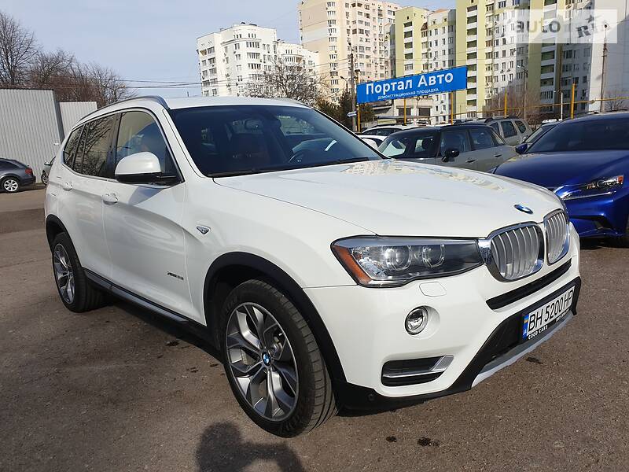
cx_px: 314
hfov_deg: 67.3
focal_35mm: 26
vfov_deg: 53.1
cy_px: 236
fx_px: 472
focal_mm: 4.3
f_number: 2.4
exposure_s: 1/1901
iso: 50
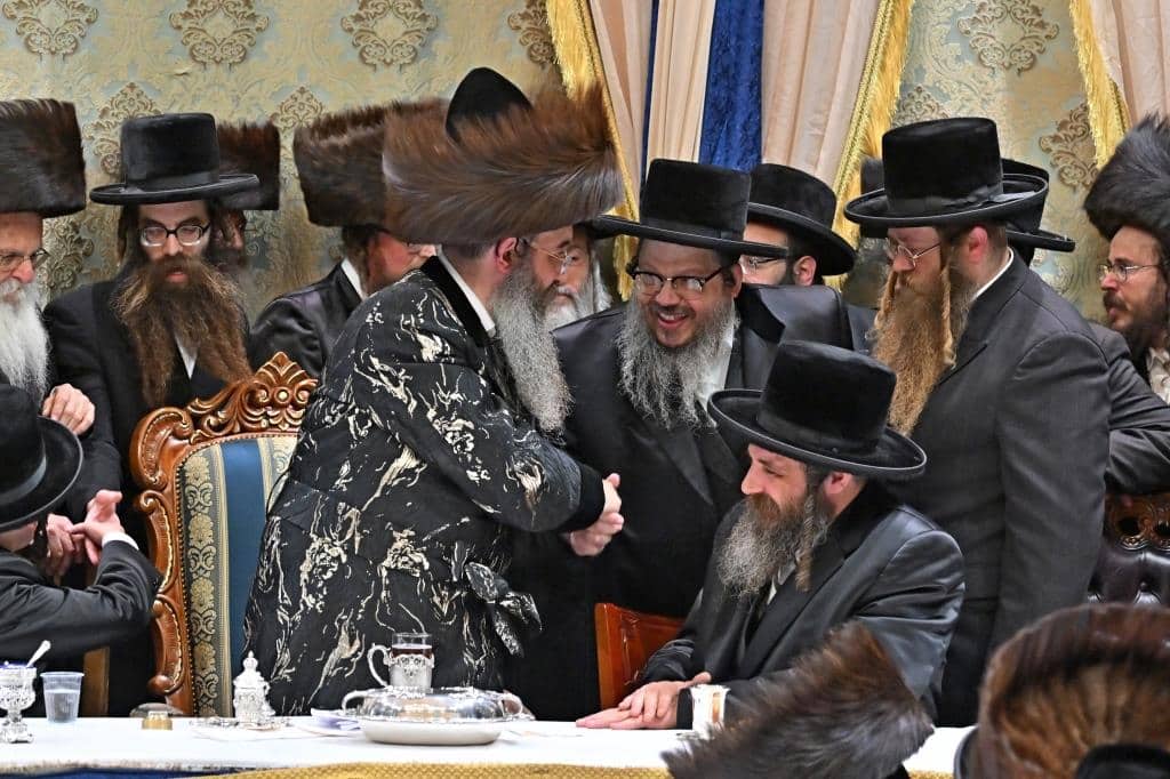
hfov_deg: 17.5
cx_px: 585
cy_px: 390
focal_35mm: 117
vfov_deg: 11.7
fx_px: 3801
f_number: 4
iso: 1600
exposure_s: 1/200
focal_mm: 78
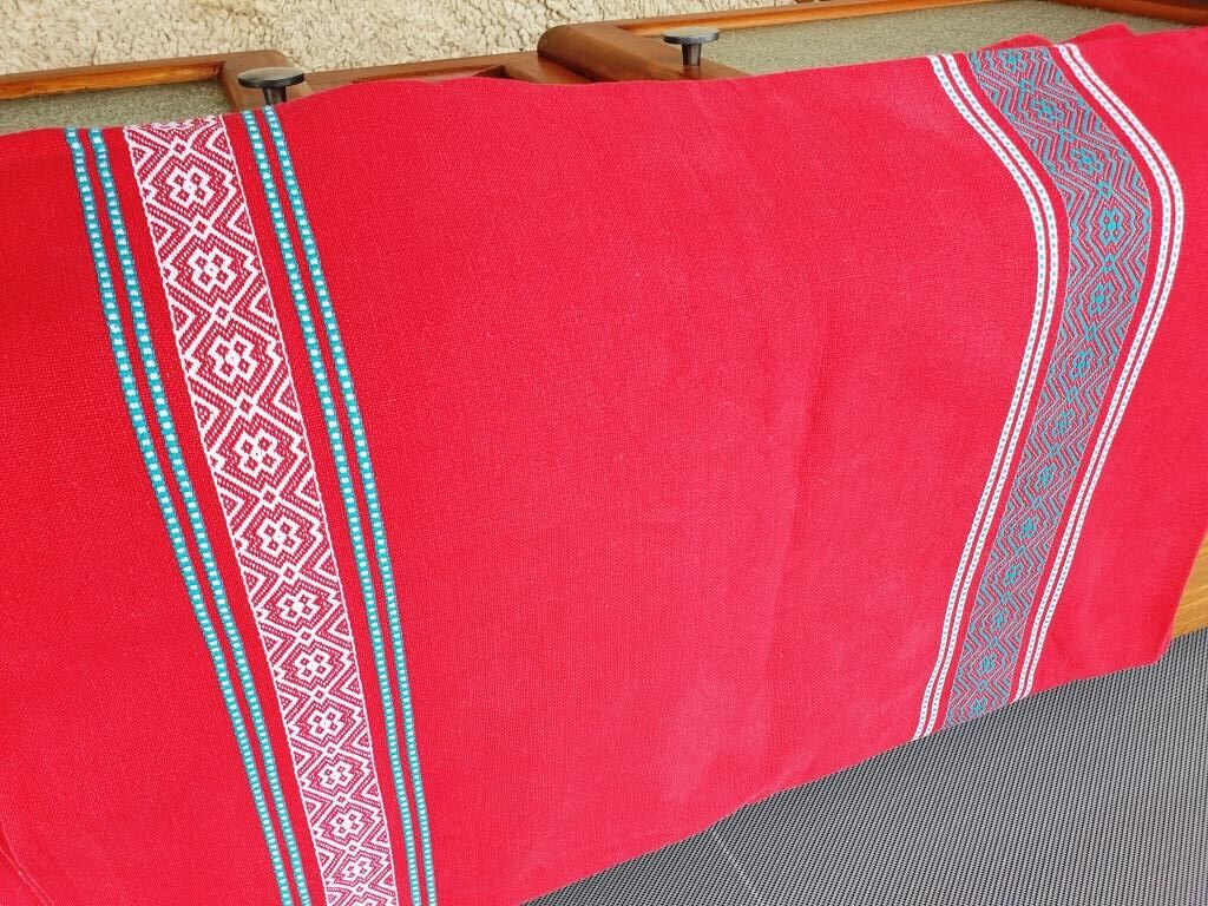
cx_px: 604
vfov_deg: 53.1
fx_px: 907
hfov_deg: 67.3
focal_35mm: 26
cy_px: 453
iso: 50
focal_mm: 4.3
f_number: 2.4
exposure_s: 1/109
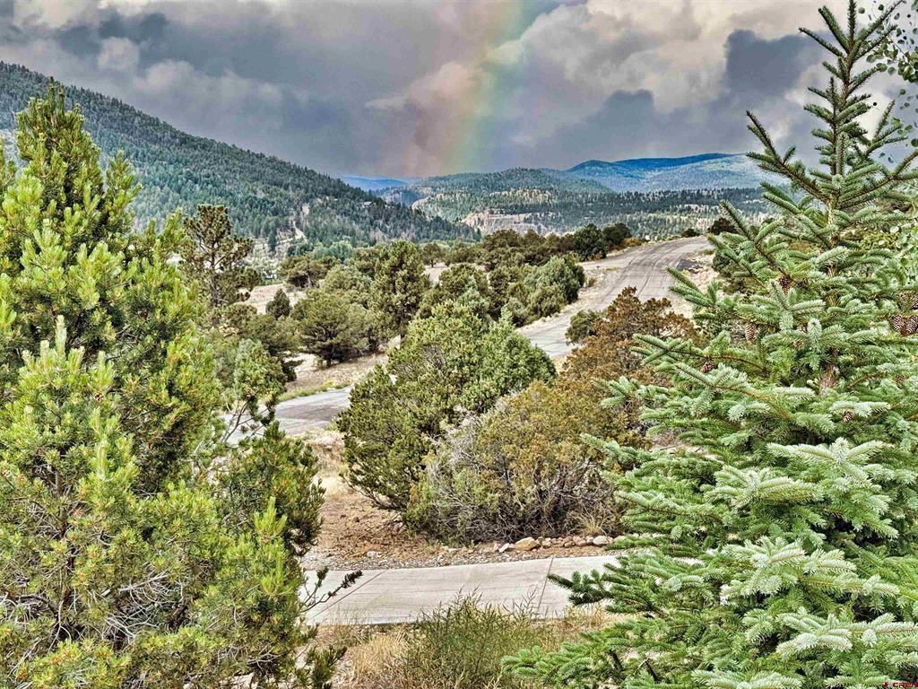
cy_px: 344
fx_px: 1273
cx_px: 459
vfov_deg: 30.3
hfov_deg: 39.7
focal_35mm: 48
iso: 64
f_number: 1.78
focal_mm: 6.76
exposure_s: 1/2415
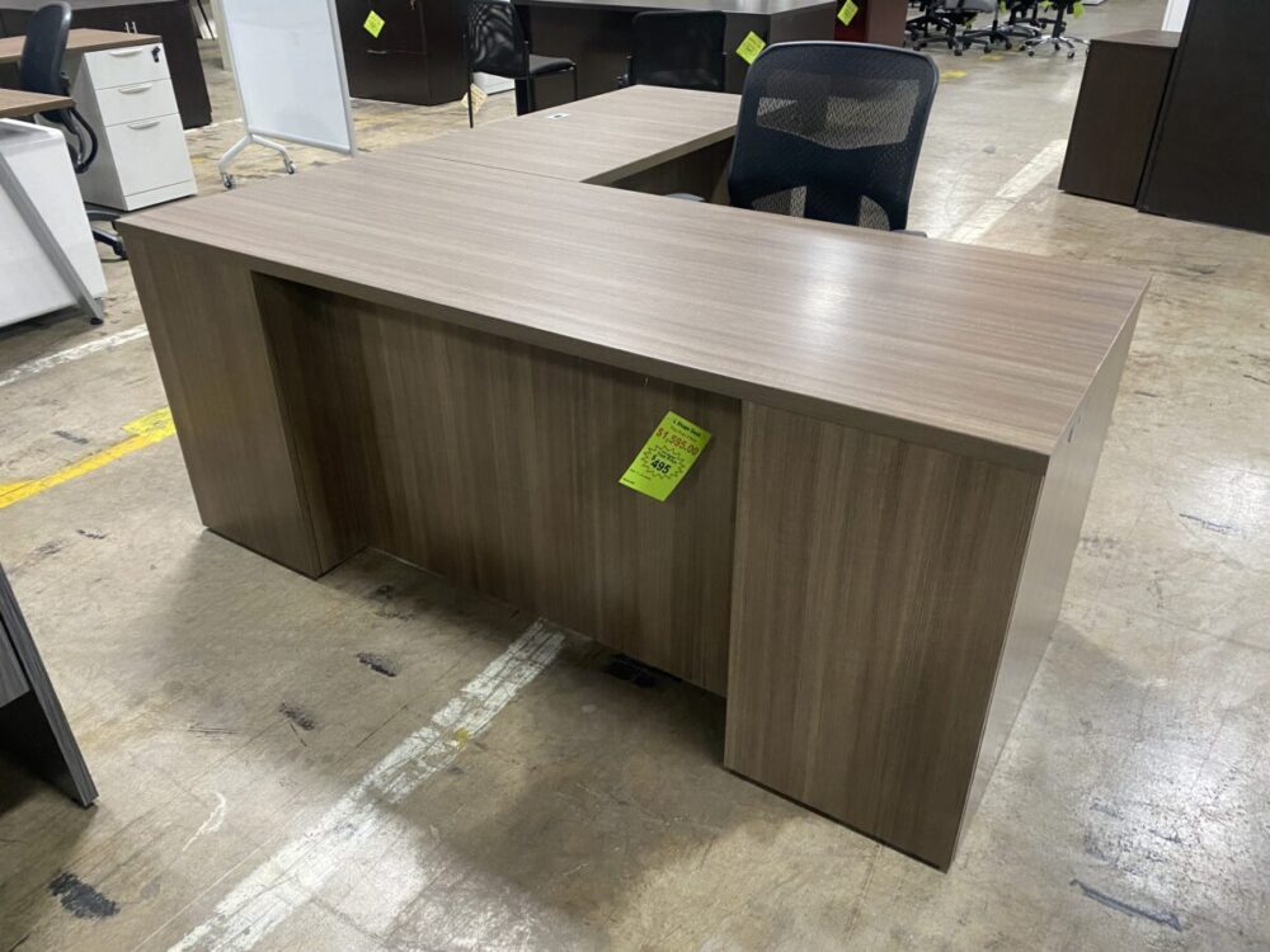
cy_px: 476
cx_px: 635
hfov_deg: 67.3
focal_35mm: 26
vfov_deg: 53.1
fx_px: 954
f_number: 1.8
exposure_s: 1/60
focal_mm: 4.25
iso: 400
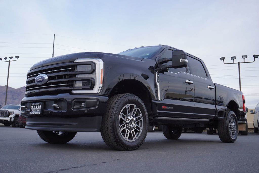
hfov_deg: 53.1
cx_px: 130
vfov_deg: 36.9
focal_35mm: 36
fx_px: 259
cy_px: 86
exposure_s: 1/100
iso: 100
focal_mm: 24
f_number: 5.6
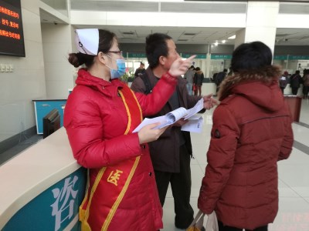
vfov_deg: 51.4
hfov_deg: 65.3
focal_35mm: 27
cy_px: 116
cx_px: 154
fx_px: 241
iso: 200
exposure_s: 1/33.3
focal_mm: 4.04
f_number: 2
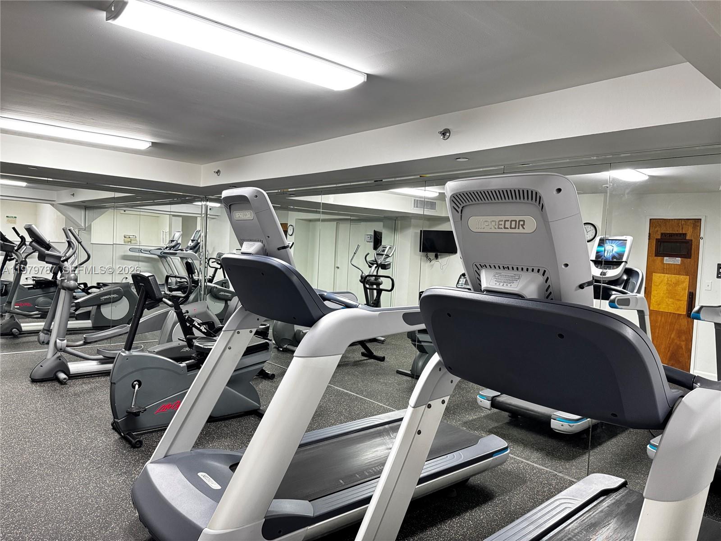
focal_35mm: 24
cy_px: 270
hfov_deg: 71.6
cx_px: 360
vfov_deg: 56.8
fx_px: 500
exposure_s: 1/60
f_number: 1.78
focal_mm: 6.76
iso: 500
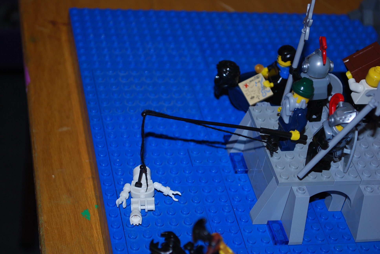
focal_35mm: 82
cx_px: 190
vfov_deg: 16.6
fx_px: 872
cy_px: 127
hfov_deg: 24.6
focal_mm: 55
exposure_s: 1/60
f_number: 5.6
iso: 200
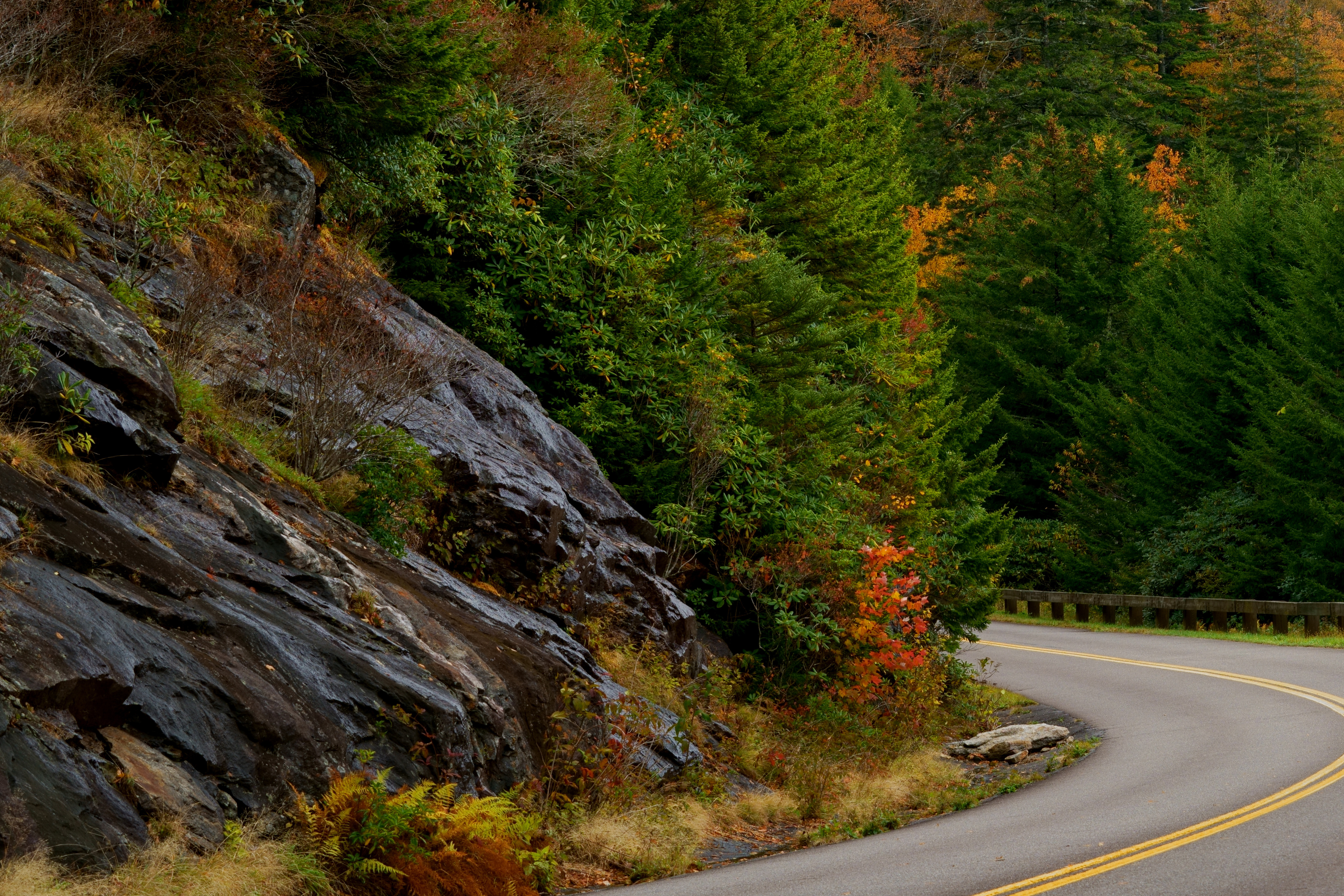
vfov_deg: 9.8
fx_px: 5226
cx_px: 1133
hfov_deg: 14.5
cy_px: 175
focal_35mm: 140
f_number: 6.3
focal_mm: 70
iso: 400
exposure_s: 1/125
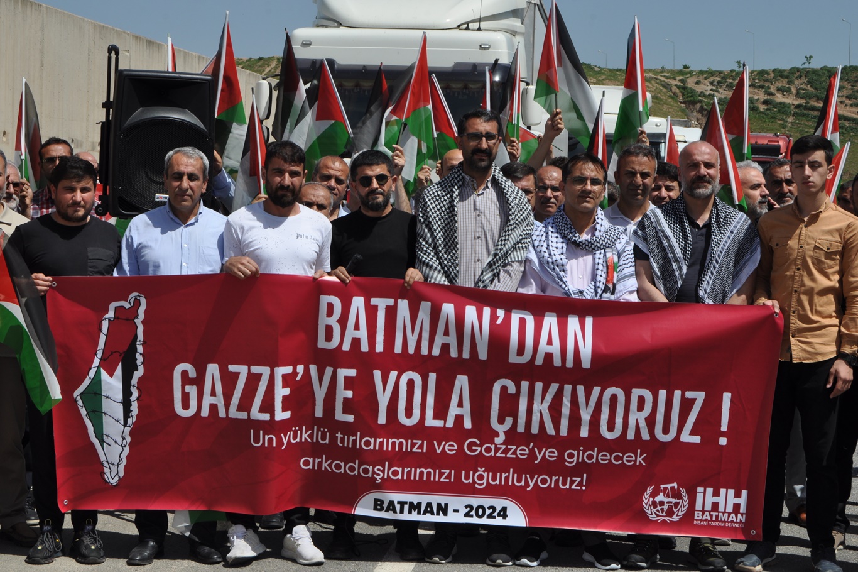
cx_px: 429
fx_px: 1787
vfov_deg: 18.2
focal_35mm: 75
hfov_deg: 27.0
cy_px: 286
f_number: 8
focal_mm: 50
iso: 200
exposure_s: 1/250
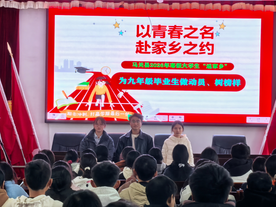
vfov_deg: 11.9
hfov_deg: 15.8
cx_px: 139
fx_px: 997
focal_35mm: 125
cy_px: 104
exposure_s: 1/60
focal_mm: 6.98
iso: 200
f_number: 4
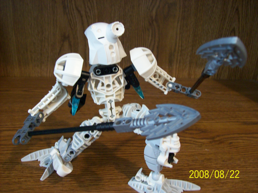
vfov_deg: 39.6
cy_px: 96
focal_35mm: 36
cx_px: 129
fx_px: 268
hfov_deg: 51.4
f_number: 2.7
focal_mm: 6
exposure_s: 1/11.9
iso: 160
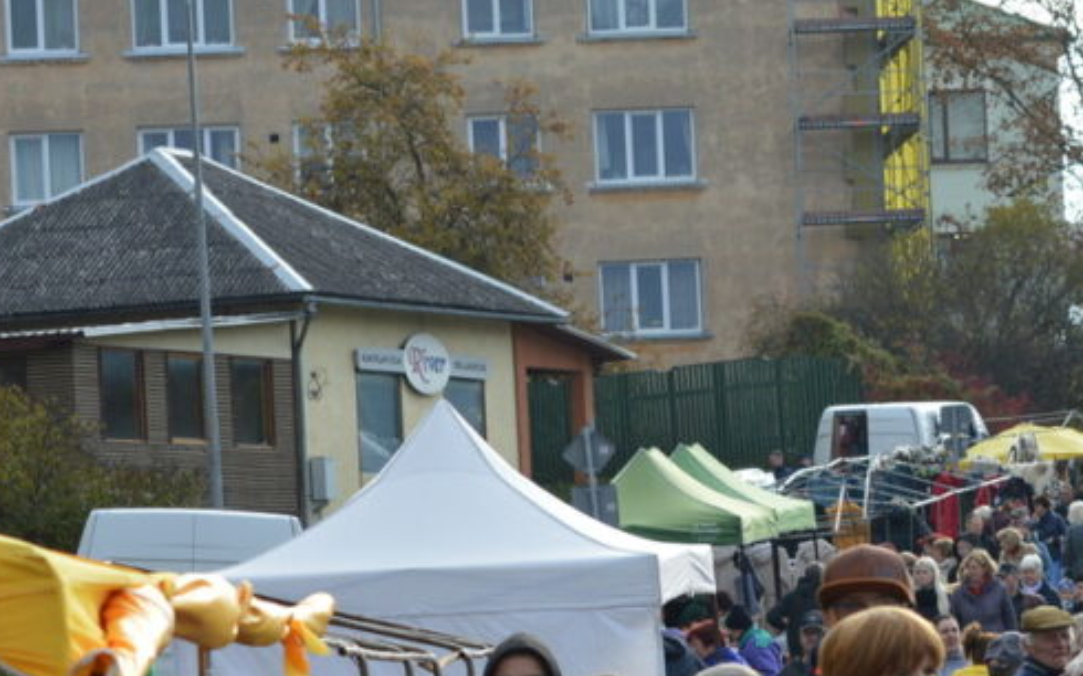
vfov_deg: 6.6
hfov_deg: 10.6
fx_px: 5843
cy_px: 640
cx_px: 858
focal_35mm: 198
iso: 100
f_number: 6.3
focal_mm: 62
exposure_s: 1/160
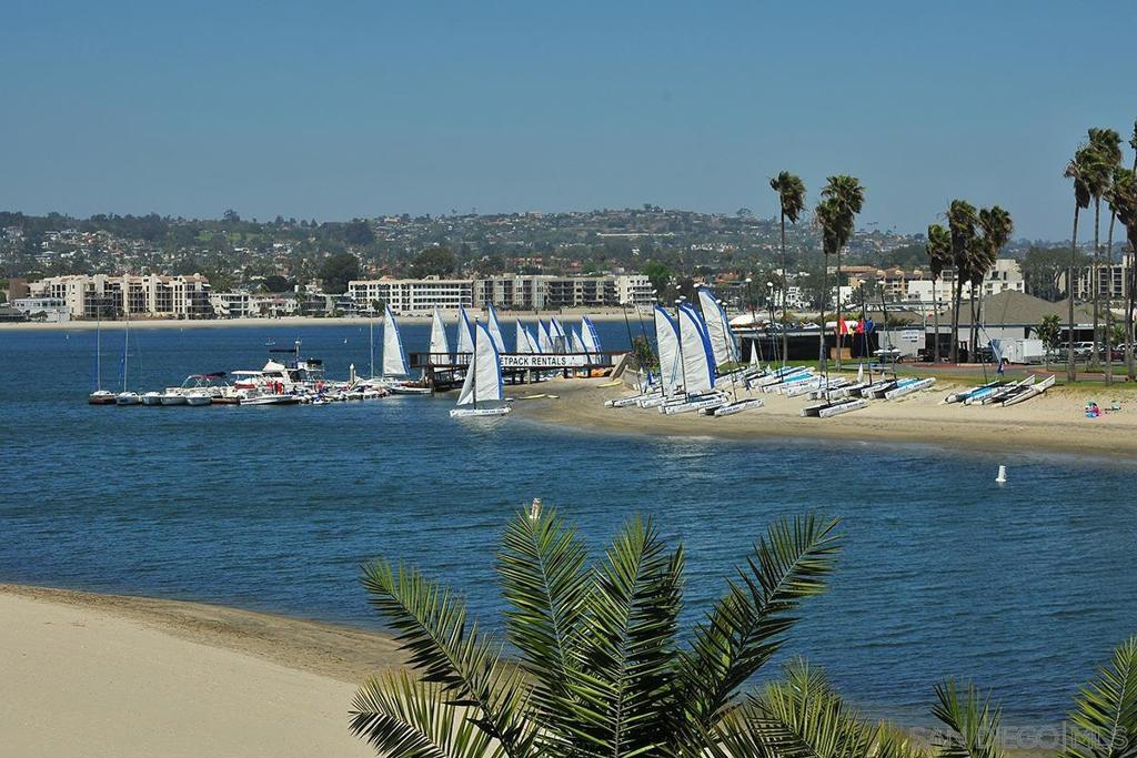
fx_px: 2606
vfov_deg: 16.6
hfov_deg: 24.6
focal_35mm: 82
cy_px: 379
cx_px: 568
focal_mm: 55
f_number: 13
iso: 100
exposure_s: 1/400
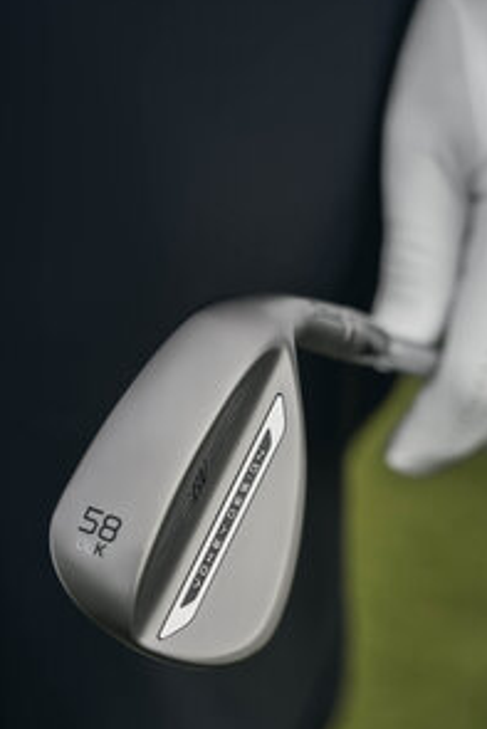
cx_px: 248
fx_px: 2472
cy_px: 400
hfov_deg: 11.2
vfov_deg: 16.8
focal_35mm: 122
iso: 160
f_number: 4
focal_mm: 90
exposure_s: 1/640
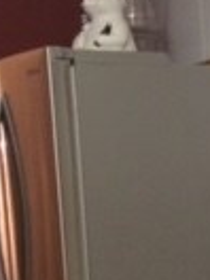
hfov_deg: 9.5
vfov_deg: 13.2
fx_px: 1181
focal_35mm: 146
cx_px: 409
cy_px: 325
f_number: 2.2
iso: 200
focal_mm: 4.12
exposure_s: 1/30
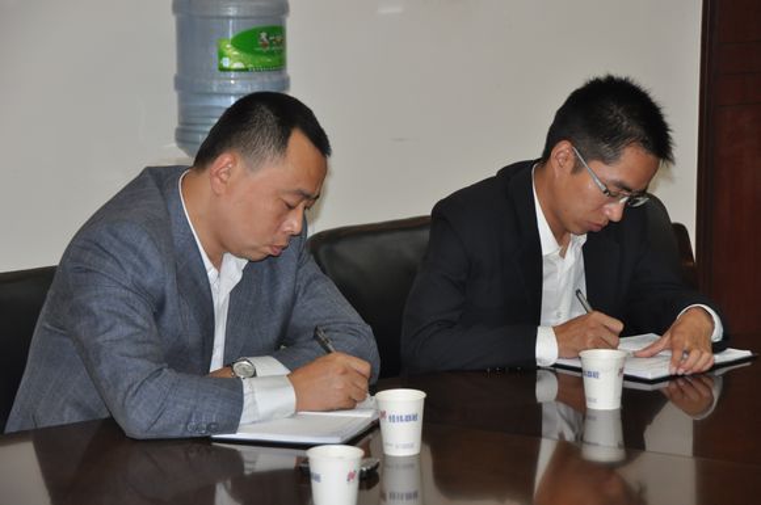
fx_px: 2216
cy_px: 252
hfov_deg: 19.5
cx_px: 380
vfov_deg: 13.0
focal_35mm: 105
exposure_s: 1/60
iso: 800
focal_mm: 70
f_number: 5
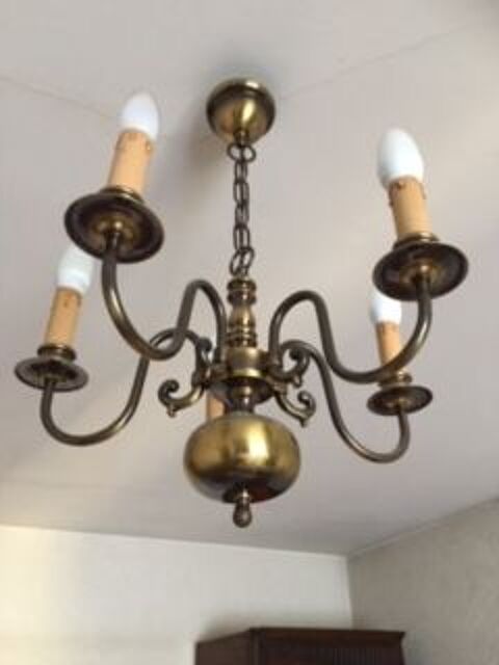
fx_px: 557
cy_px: 332
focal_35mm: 29
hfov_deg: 48.2
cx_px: 250
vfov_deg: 61.7
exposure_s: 1/8
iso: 125
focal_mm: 4.15
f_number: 2.2
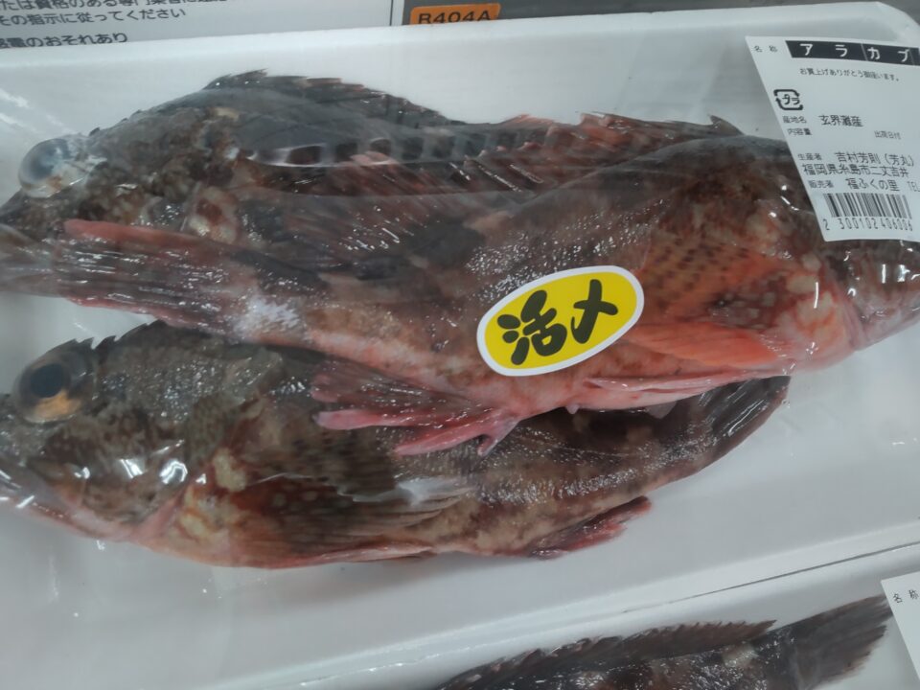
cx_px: 460
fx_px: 638
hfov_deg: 71.6
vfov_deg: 56.8
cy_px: 345
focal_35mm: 24
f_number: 2
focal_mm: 3.43
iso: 205
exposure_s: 1/30
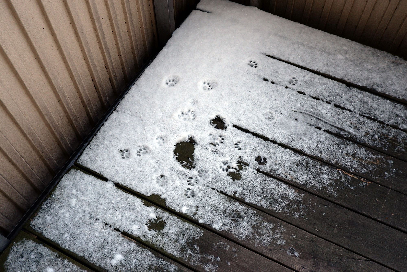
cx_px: 204
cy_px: 136
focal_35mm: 33
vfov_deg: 40.0
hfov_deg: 57.2
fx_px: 373
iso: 320
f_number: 4.2
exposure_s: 1/34
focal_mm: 22.1
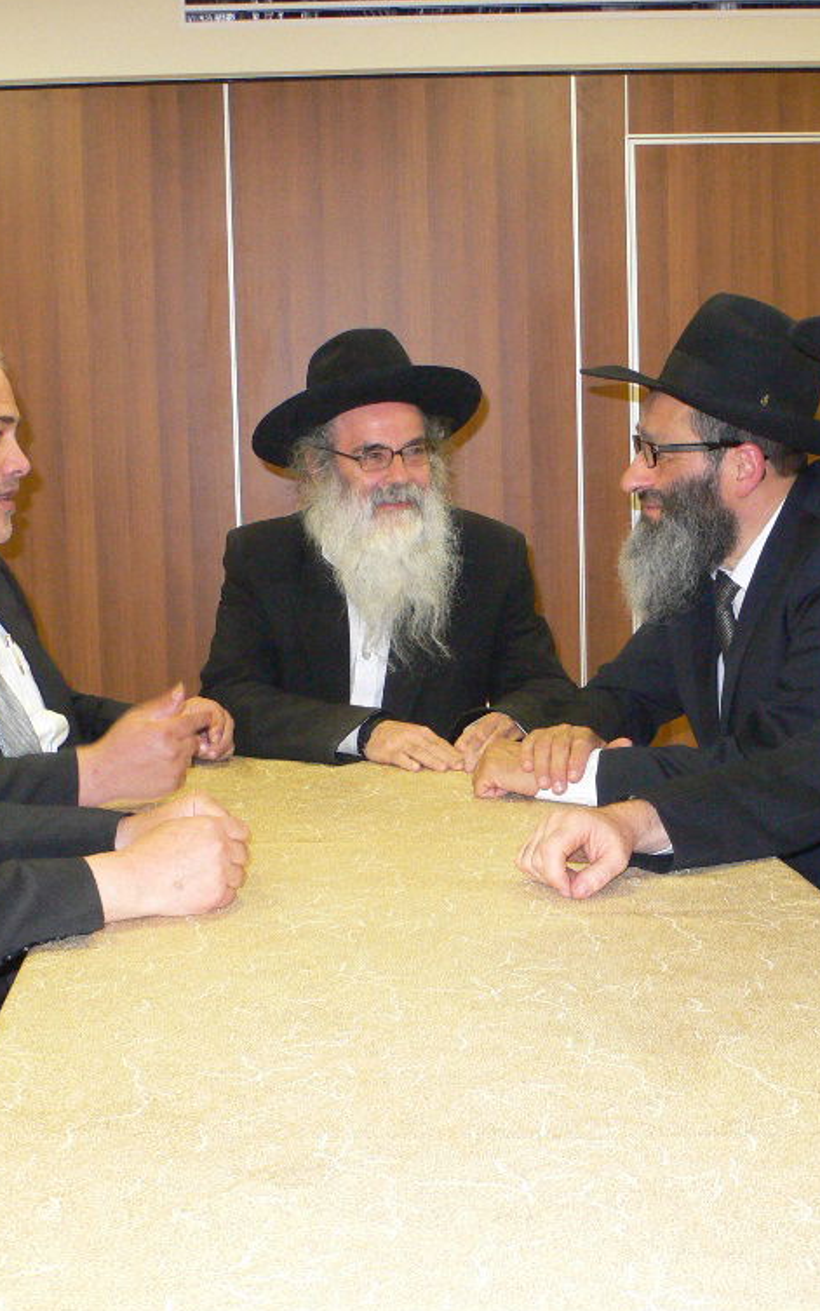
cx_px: 423
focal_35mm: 49
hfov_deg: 26.4
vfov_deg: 41.0
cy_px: 649
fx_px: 1751
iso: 200
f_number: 2.8
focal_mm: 6.3
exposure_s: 1/30
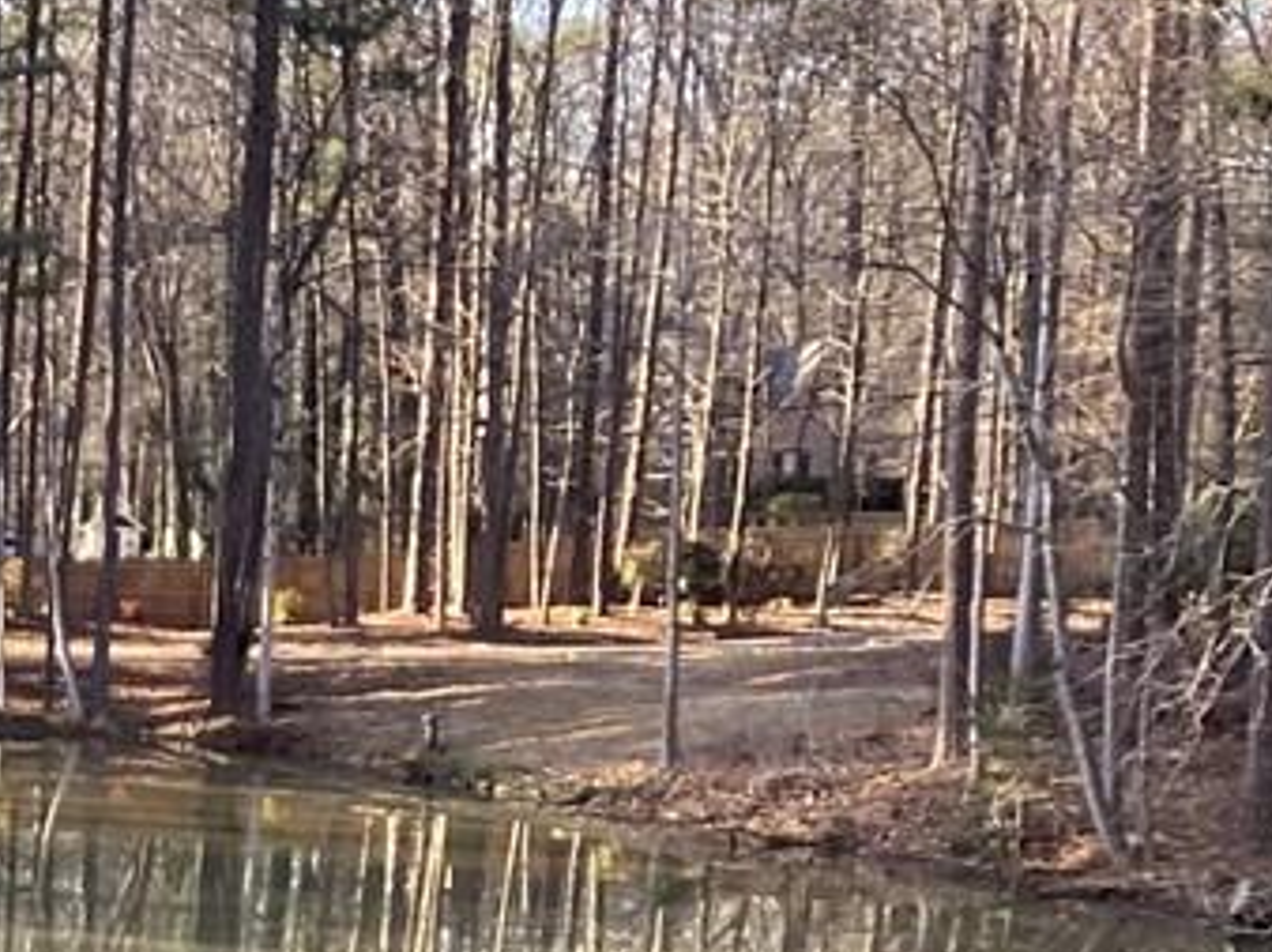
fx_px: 3452
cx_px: -271
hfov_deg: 19.6
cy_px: 1099
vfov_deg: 15.2
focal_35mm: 94
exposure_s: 1/120
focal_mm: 3.3
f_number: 2.4
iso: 32
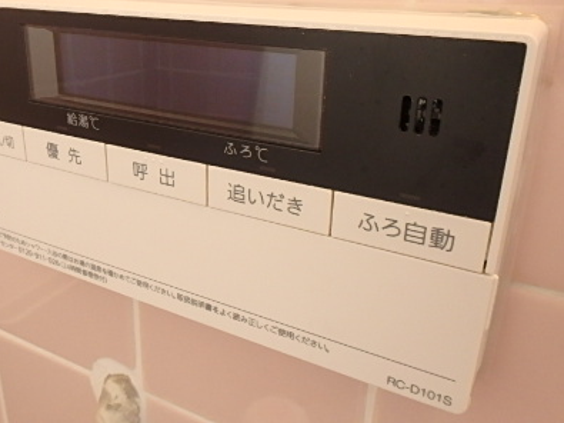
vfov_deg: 41.7
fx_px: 554
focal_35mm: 34
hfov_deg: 53.6
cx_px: 223
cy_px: 183
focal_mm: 3.7
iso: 320
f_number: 3.5
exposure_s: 1/30
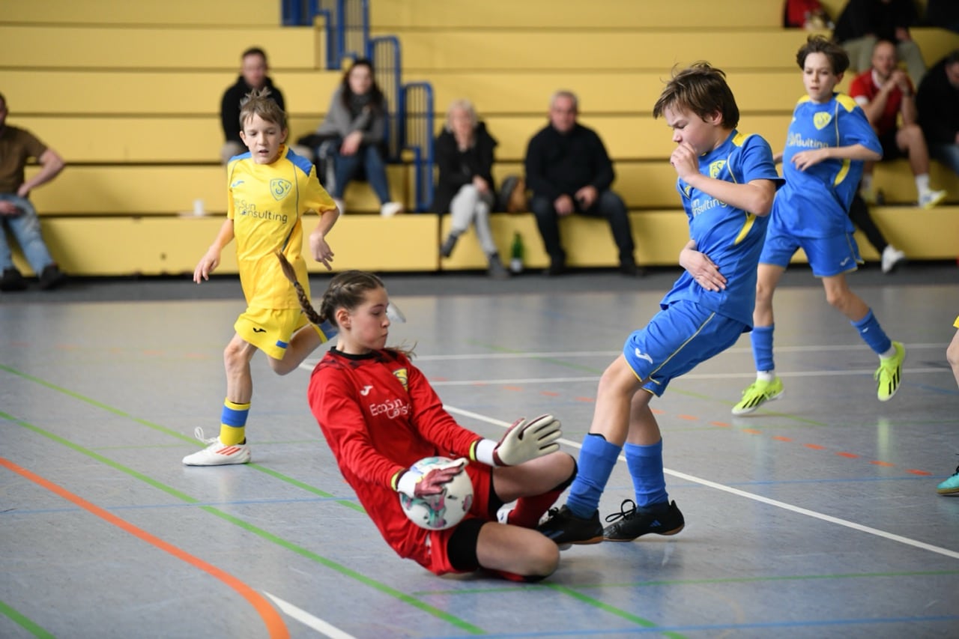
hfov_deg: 14.7
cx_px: 480
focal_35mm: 140
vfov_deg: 9.8
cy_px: 320
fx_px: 3729
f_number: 2.8
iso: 2800
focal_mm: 140
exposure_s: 1/1600
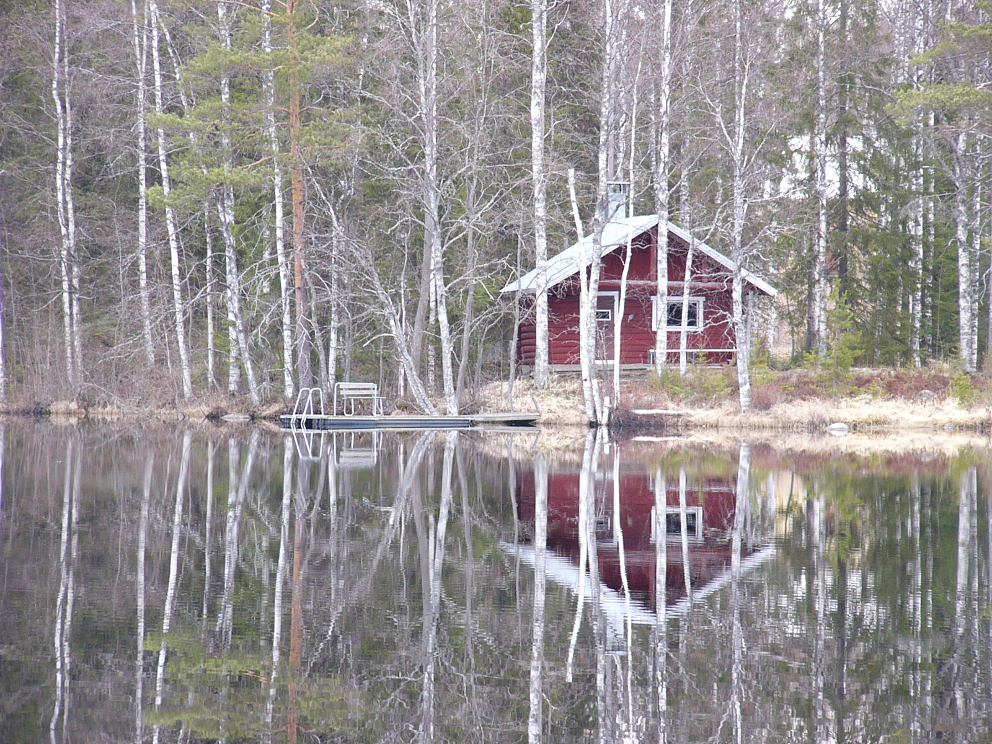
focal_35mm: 189
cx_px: 496
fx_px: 5416
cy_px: 372
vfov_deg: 7.9
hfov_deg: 10.5
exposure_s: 1/60
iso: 150
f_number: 2.8
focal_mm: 24.8
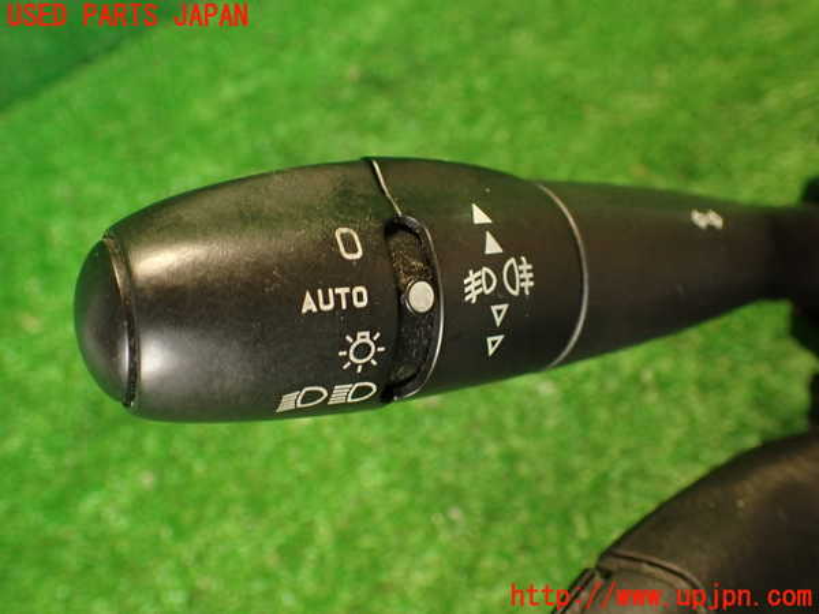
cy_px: 307
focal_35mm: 30
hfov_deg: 60.0
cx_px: 410
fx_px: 710
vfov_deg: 46.8
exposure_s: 1/30
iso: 400
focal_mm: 5.4
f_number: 2.3
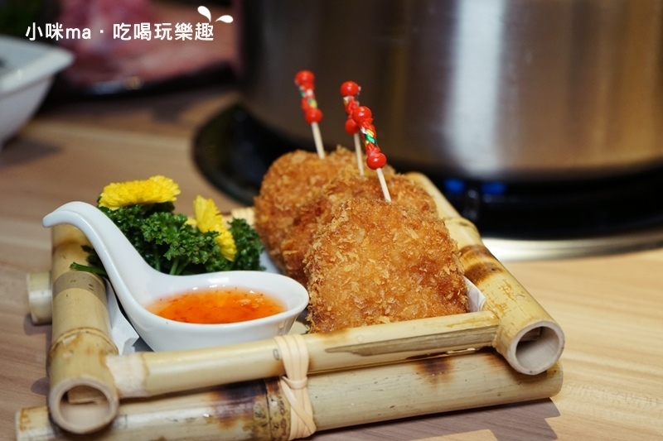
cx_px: 332
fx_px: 1031
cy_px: 220
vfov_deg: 24.2
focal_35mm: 56
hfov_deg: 35.6
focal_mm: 56
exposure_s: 1/60
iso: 1250
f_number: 5
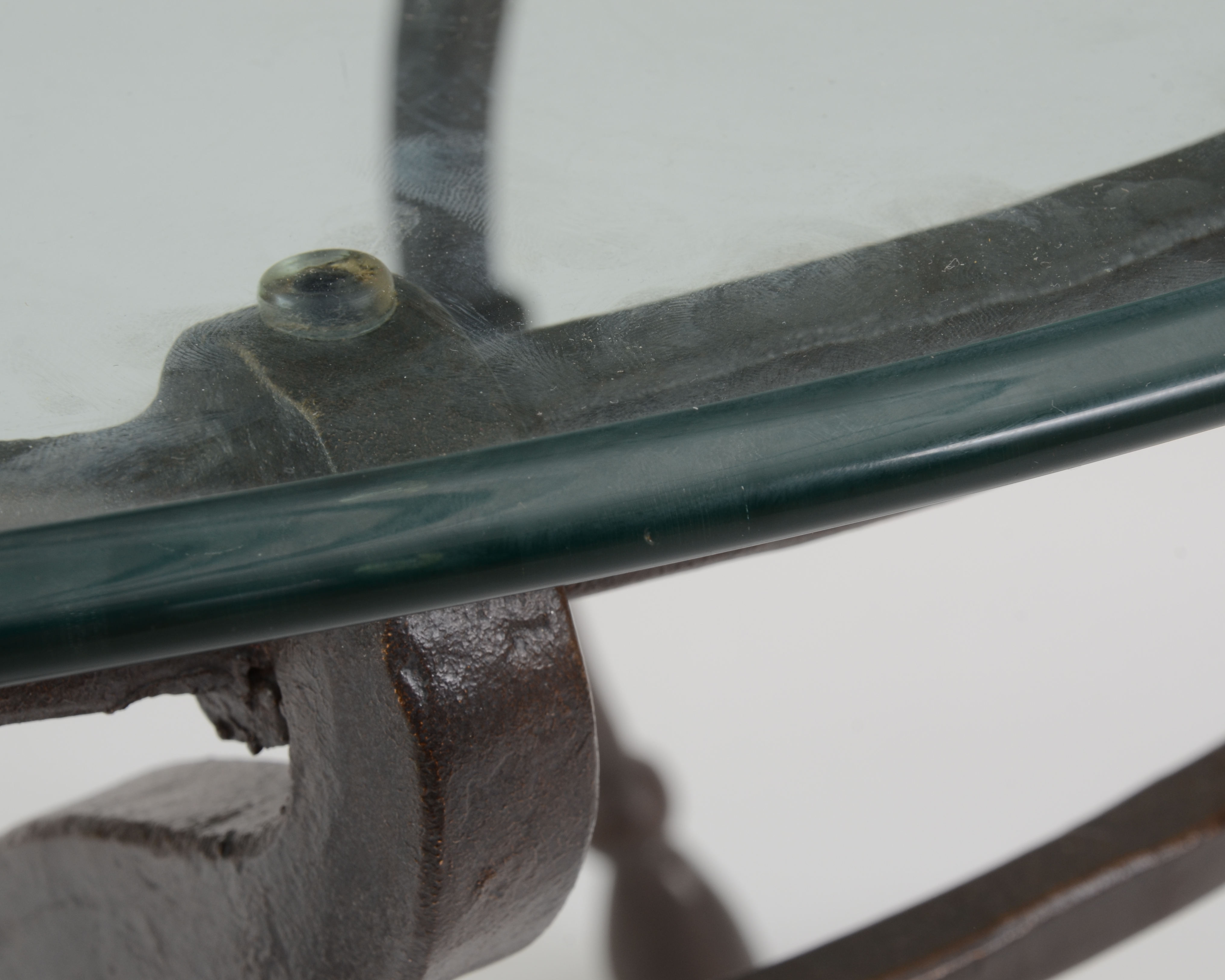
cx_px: 604
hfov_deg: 14.2
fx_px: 4930
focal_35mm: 136
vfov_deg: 11.3
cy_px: 491
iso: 200
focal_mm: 80
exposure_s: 1/125
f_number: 11
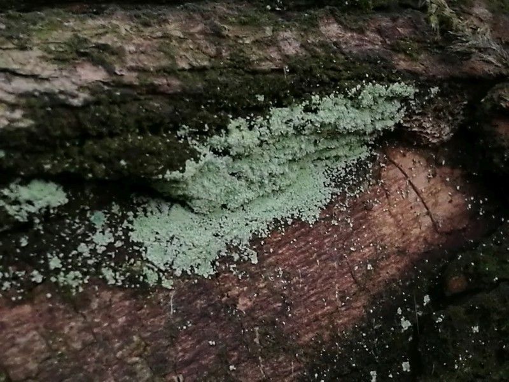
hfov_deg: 18.2
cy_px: 191
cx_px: 254
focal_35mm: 108
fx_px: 1588
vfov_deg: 13.7
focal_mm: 4.5
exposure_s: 1/50
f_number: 2.2
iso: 200
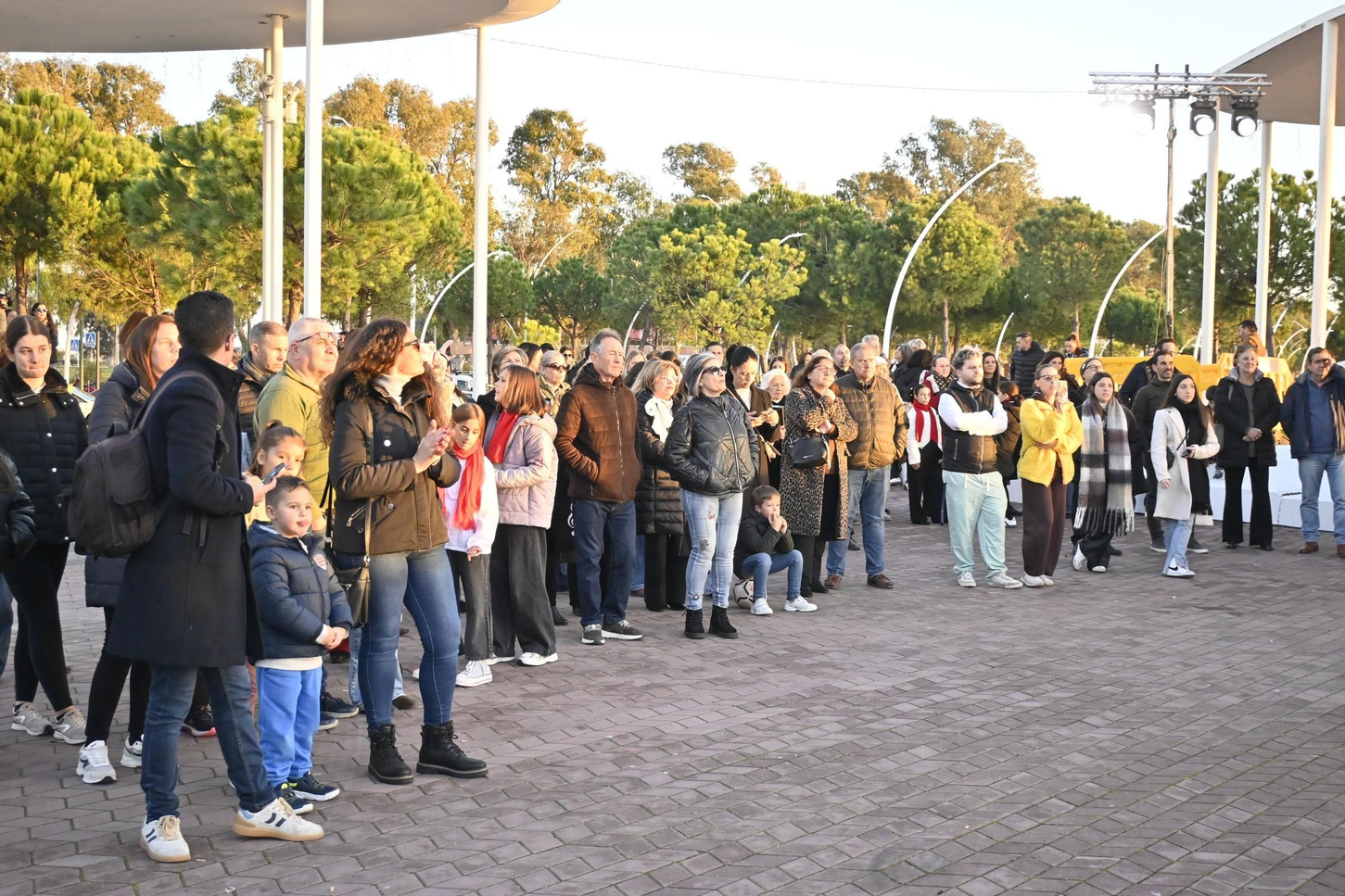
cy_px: 463
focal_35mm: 44
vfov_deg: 30.6
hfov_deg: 44.7
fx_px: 1637
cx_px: 679
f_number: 4.5
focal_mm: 26.5
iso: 1250
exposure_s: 1/320
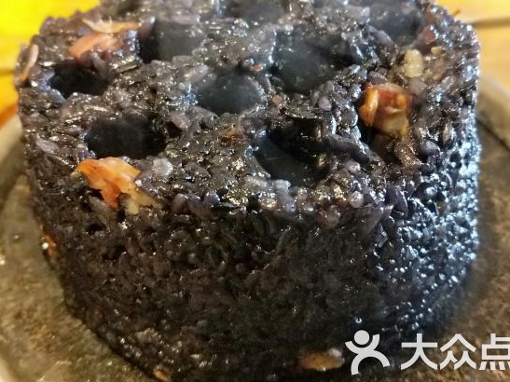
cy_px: 156
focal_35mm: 32
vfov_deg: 44.0
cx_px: 253
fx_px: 471
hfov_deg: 56.8
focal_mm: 4.27
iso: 624
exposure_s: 1/50
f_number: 1.7
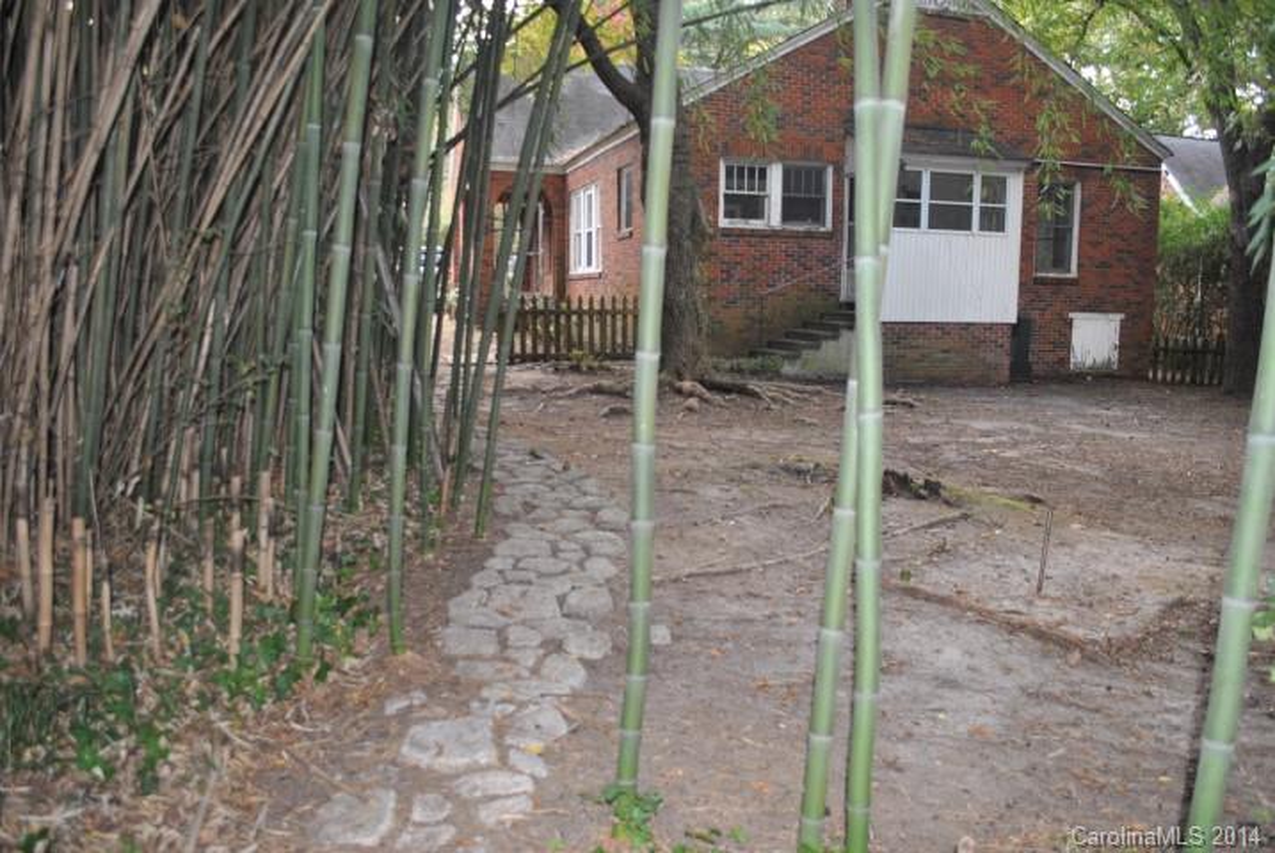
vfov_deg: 48.1
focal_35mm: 27
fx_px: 957
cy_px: 426
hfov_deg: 67.3
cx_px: 638
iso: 200
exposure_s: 1/60
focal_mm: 18
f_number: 3.5
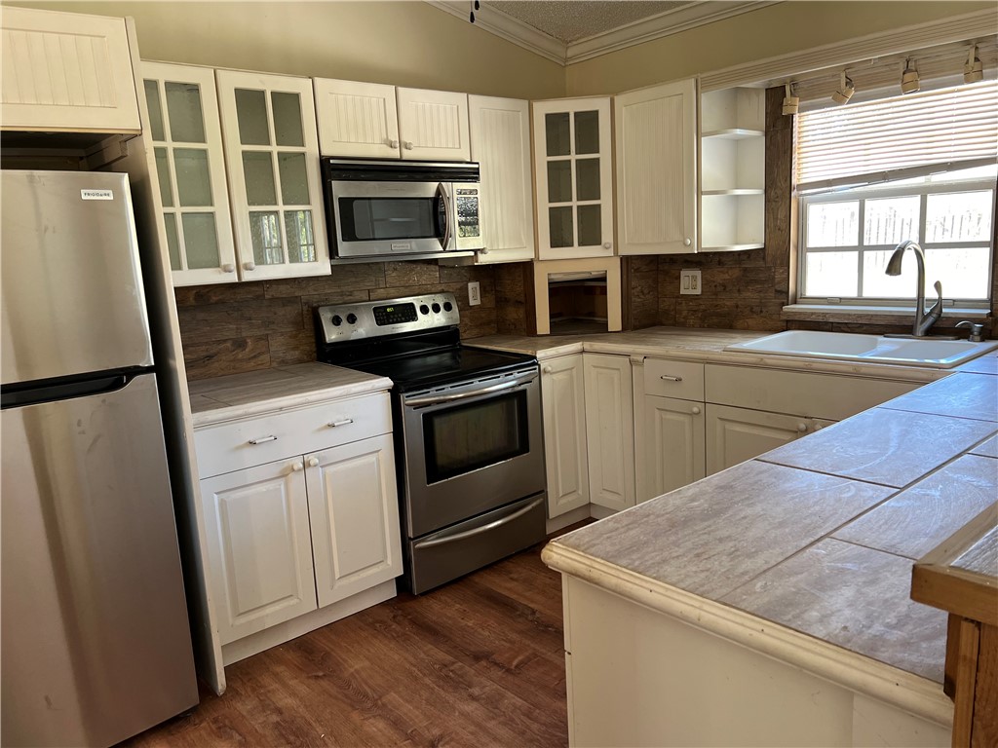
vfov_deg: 53.1
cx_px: 499
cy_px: 374
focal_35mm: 26
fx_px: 750
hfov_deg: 67.3
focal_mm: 5.7
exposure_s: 1/72
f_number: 1.5
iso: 125
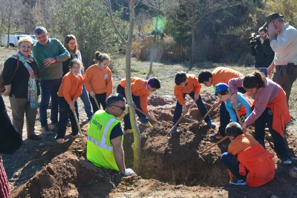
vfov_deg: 31.9
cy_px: 99
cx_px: 148
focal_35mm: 42
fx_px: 346
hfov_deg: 46.4
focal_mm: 28
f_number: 20
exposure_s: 1/40
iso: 250
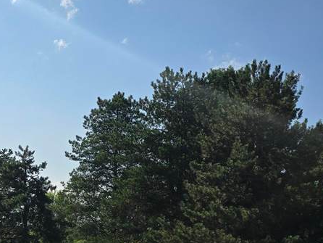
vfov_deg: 21.8
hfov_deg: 28.6
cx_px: 54
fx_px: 616
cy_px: 216
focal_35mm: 66
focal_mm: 6.3
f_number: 1.7
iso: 12
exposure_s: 1/1358
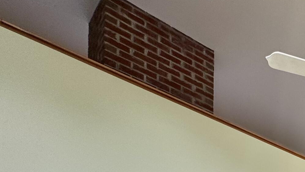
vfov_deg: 18.9
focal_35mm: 46
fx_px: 372
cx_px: 425
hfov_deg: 30.9
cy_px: 322
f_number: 2.2
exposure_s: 1/99
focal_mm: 2.22
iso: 50
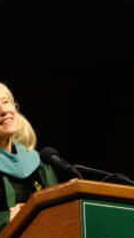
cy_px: 115
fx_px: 2027
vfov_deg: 6.7
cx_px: -60
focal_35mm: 322
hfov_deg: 3.8
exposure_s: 1/250
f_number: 2.8
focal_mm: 55
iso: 1600
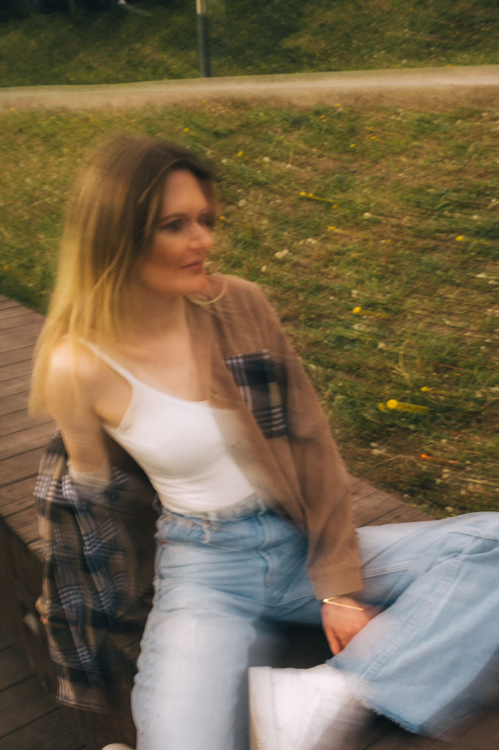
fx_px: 791
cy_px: 395
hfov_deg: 35.0
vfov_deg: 50.7
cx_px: 267
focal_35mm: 38
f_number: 16
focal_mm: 35
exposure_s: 1/10
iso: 50
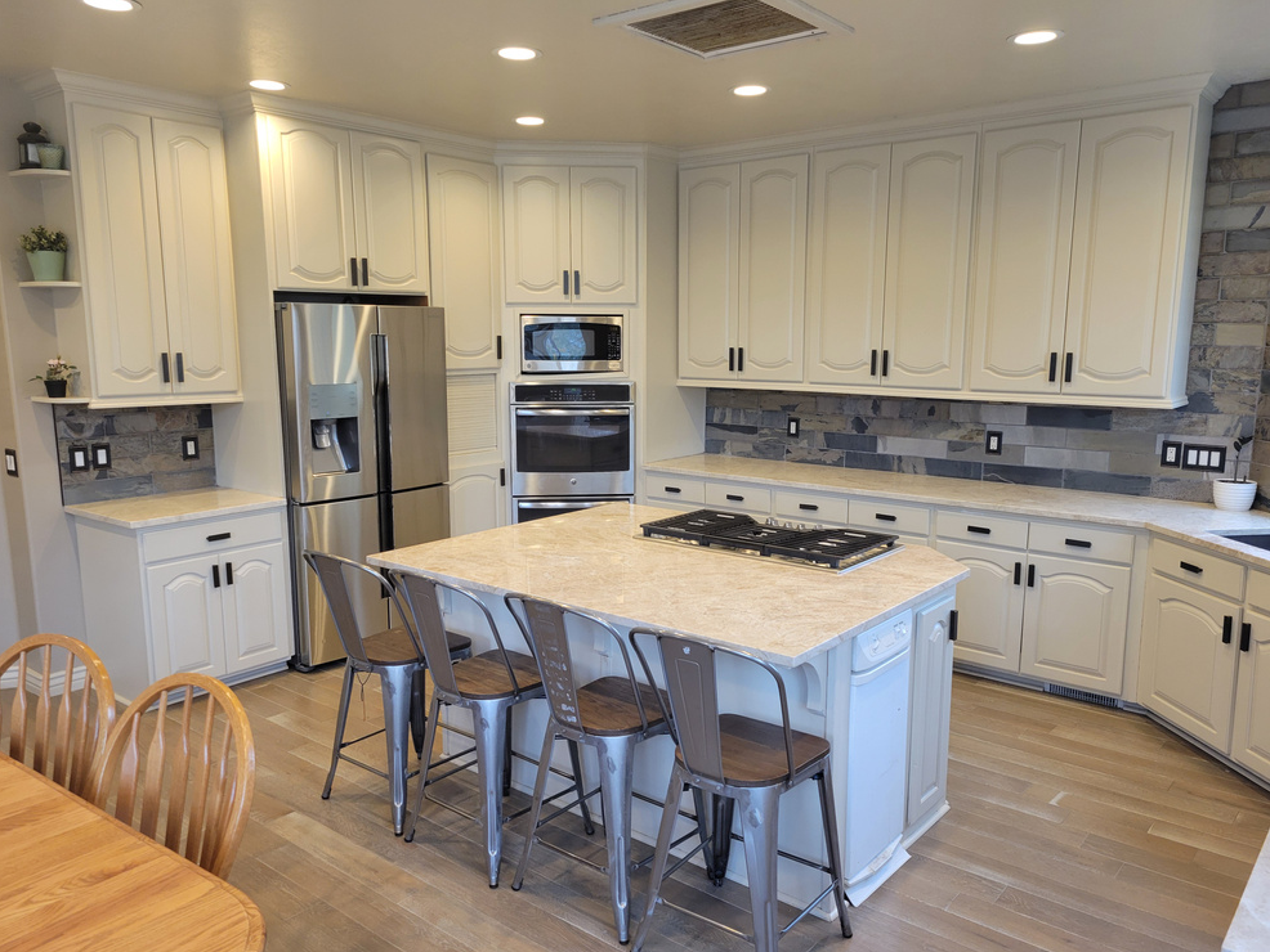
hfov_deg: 65.3
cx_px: 652
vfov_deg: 51.4
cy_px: 491
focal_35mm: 27
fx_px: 991
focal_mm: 5.4
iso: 250
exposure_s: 1/120
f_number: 1.8
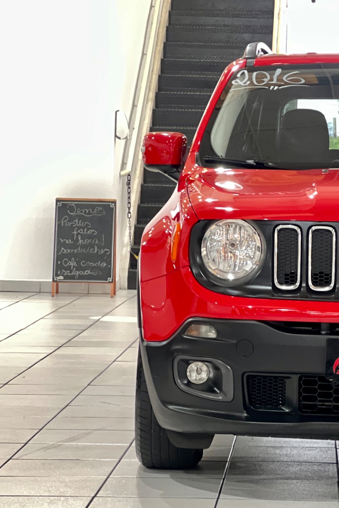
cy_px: 239
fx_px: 1921
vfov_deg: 15.1
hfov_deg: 10.0
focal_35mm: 136
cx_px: 374
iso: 400
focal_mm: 9
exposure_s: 1/20
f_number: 2.8
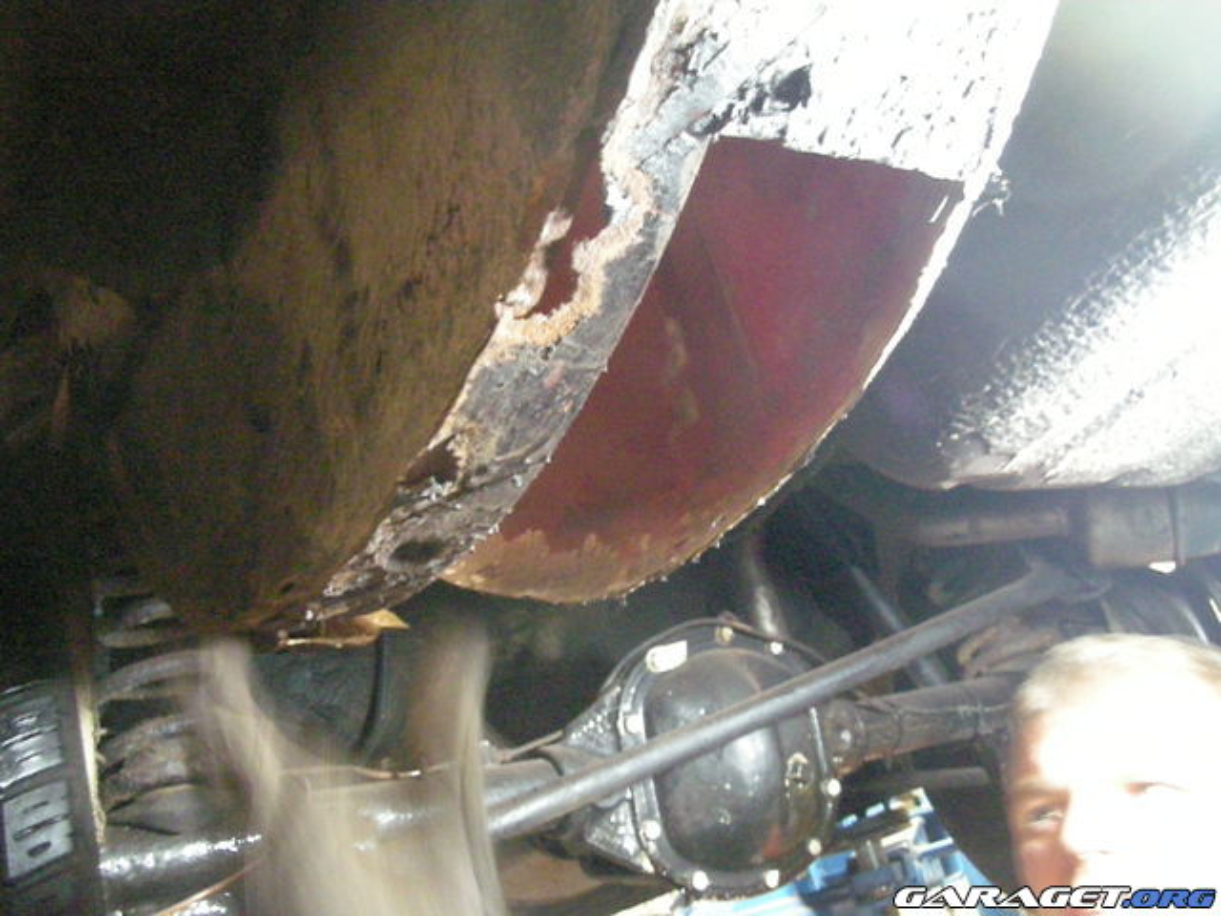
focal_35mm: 35
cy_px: 458
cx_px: 610
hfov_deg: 52.6
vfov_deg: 40.7
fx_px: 1235
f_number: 2.8
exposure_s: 1/8.2
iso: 800
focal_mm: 5.8
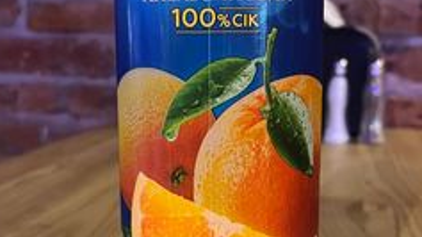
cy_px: 134
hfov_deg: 40.6
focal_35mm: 51
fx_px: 570
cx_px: 208
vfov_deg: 23.4
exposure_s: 1/25
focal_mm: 5.1
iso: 500
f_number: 1.6
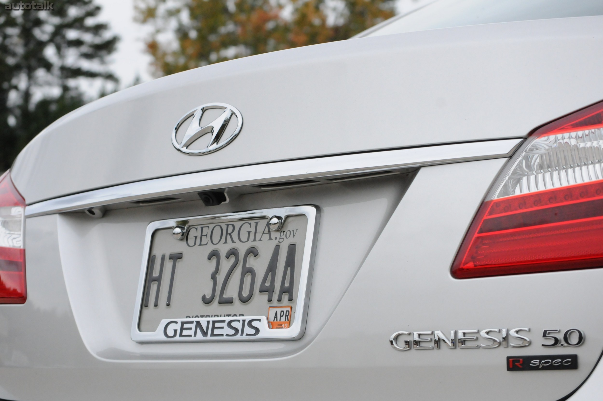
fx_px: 1380
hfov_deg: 24.6
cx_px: 302
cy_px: 200
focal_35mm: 82
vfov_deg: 16.5
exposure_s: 1/1250
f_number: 8
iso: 2000
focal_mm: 55
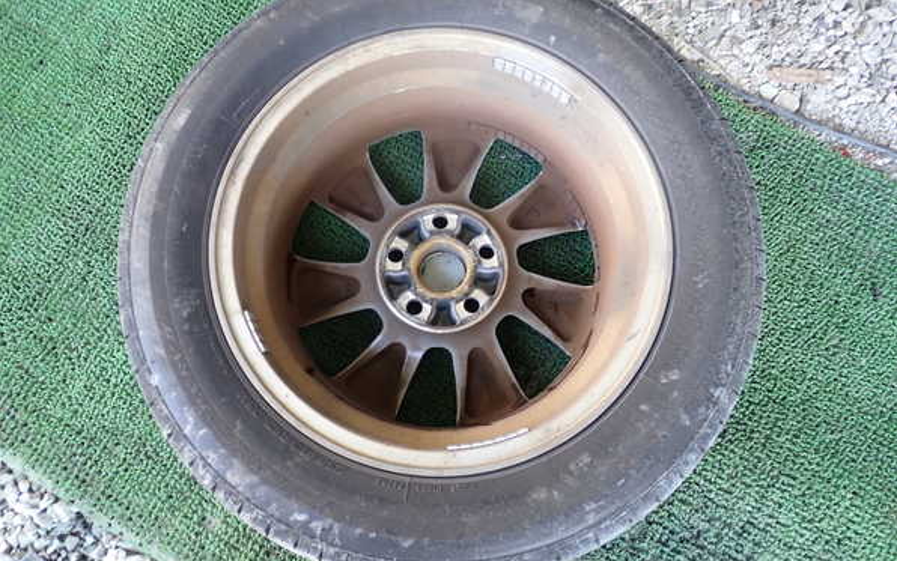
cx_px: 450
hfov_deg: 59.6
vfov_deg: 39.5
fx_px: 783
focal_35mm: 32
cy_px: 265
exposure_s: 1/50
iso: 200
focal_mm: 5.4
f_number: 2.3
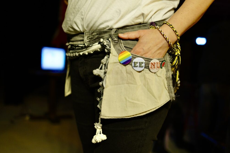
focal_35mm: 36
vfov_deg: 36.9
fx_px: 230
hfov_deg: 53.1
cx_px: 117
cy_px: 78
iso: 1600
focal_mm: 35
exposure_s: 1/100
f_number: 2
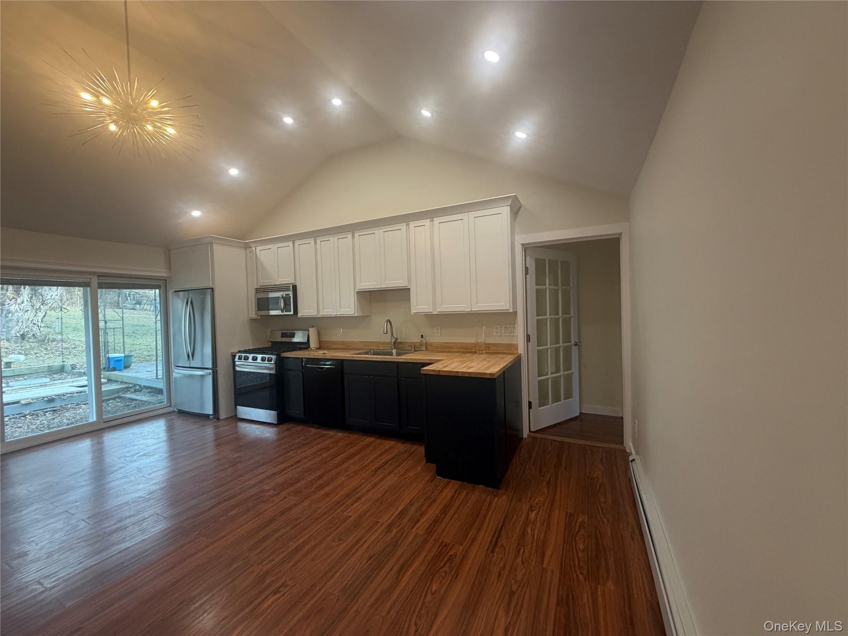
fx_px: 343
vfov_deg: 85.7
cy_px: 318
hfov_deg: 102.1
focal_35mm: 14
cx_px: 424
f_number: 2.2
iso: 250
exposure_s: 1/120
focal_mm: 2.22
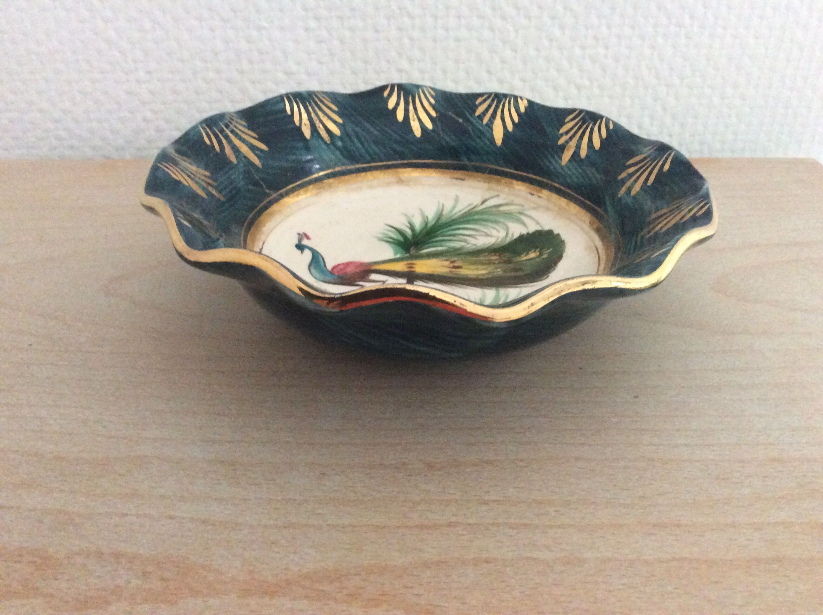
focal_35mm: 32
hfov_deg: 56.9
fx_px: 760
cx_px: 412
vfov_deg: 44.1
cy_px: 308
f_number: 2.4
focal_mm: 3.3
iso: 400
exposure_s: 1/17
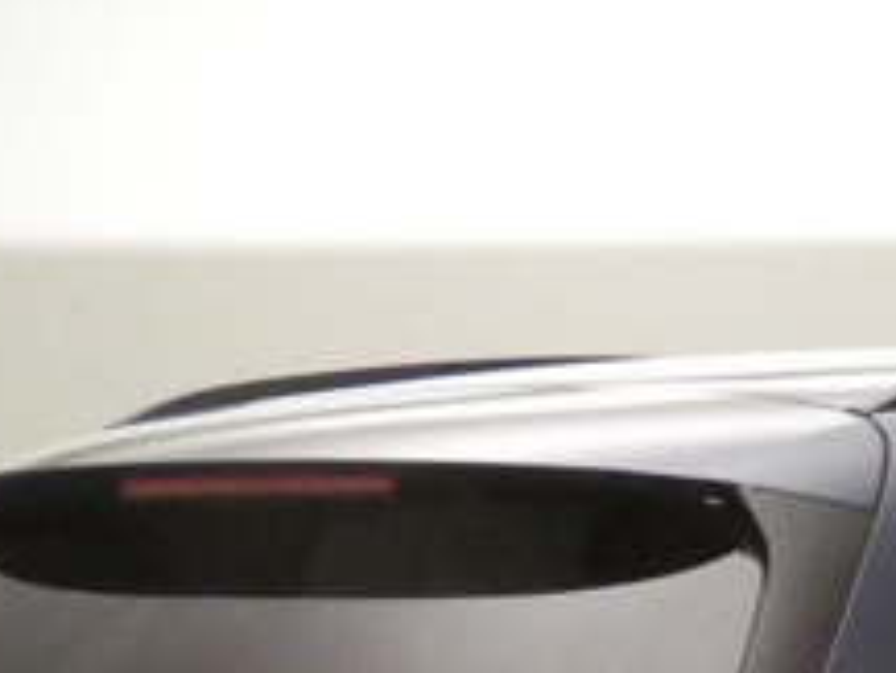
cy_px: 1123
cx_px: 995
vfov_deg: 7.2
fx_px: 5257
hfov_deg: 9.6
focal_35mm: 203
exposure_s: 1/100
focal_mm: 9.9
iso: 3200
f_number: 4
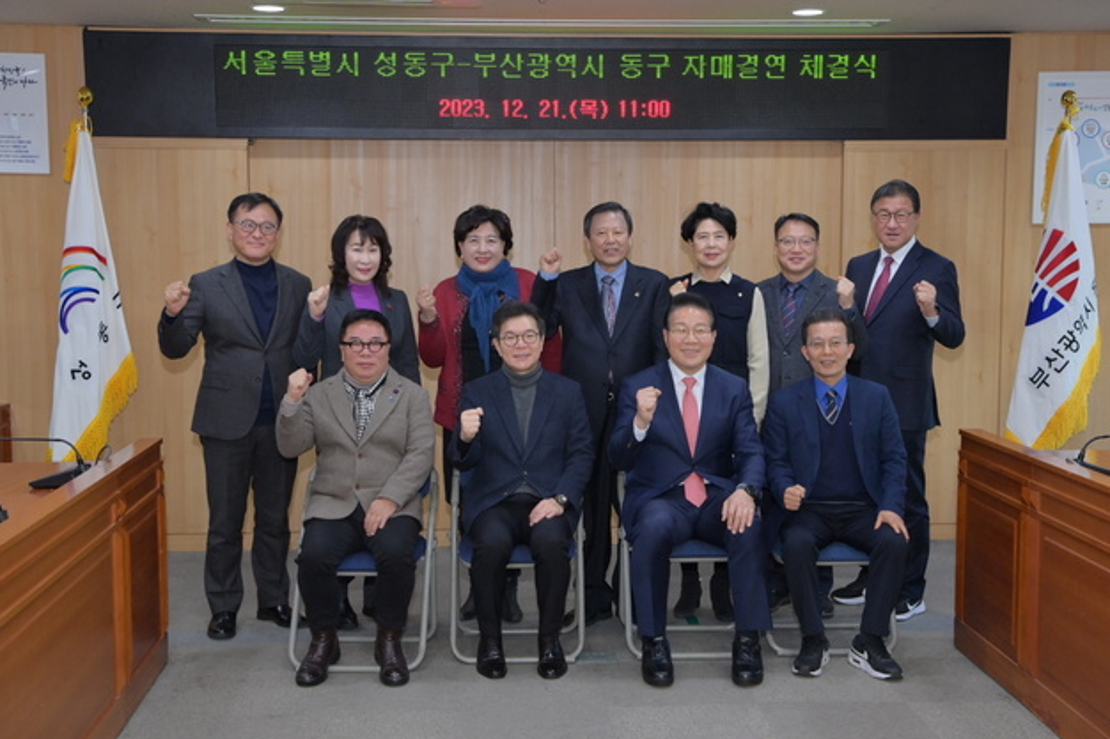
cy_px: 385
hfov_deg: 41.9
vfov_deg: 28.6
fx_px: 1449
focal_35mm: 47
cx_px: 567
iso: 1600
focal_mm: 42
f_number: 5
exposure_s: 1/200
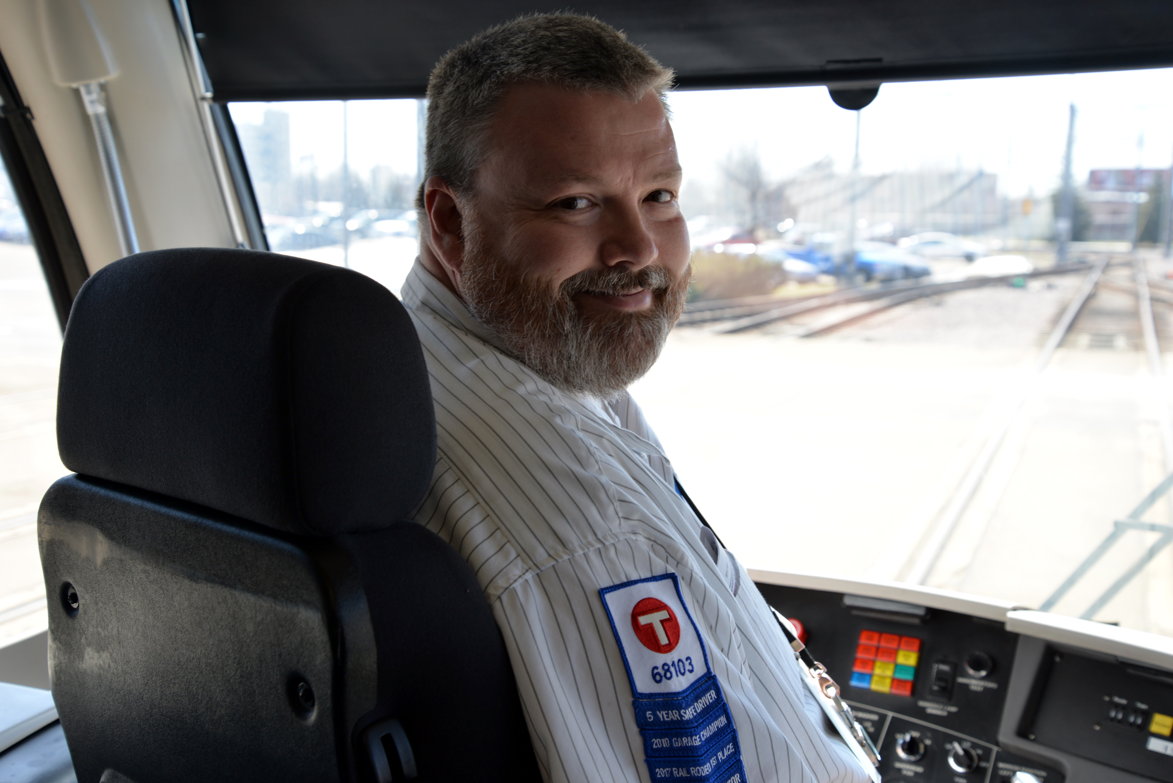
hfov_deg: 46.4
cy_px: 392
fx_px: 1369
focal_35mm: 42
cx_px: 586
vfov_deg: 31.9
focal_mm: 42
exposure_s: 1/160
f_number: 6.3
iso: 200
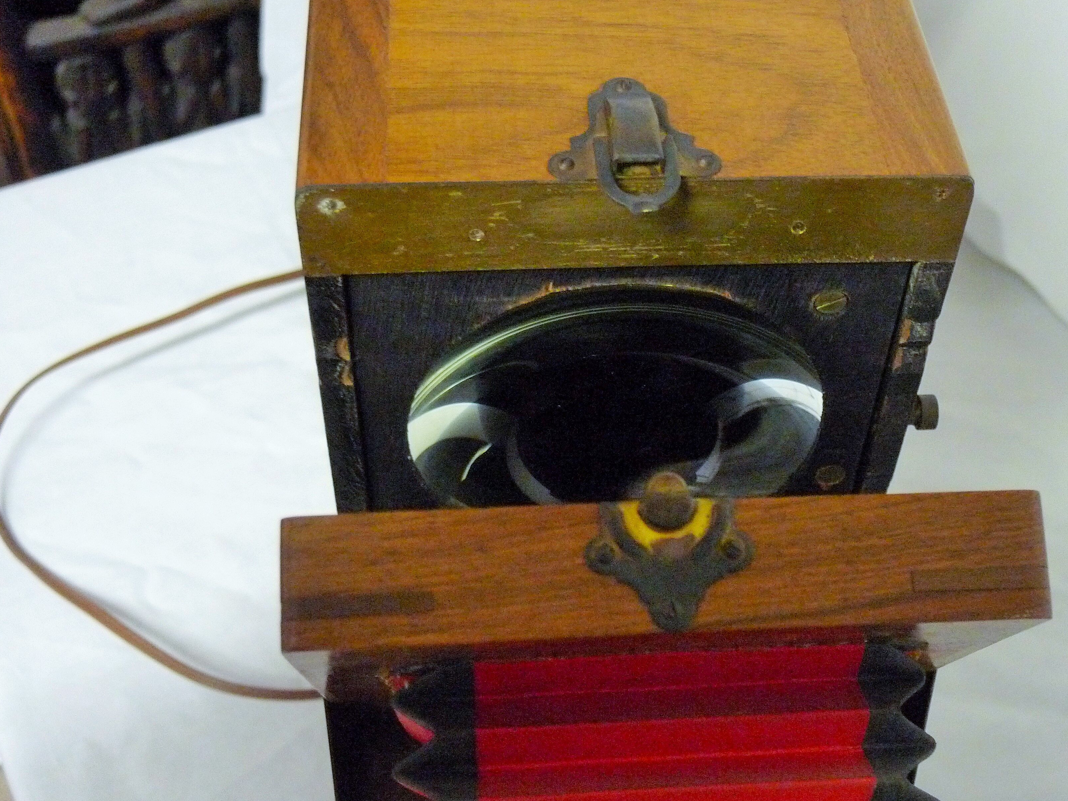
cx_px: 604
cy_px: 410
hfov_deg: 38.1
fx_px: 1543
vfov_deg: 29.1
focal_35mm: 50
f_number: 2.5
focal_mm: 9.3
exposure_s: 1/30
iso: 800
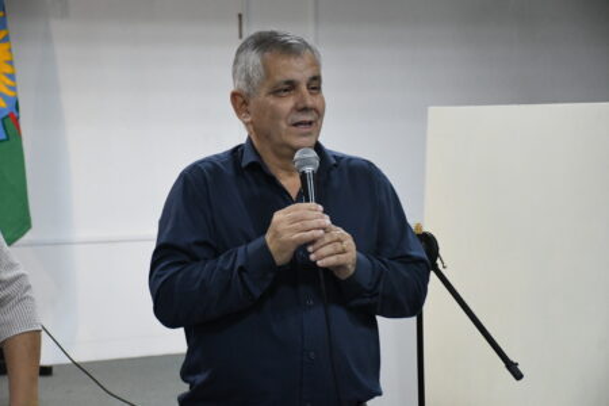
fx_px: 1776
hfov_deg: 19.5
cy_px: 203
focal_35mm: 105
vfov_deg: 13.0
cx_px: 304
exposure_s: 1/200
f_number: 5
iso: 8000
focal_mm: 70
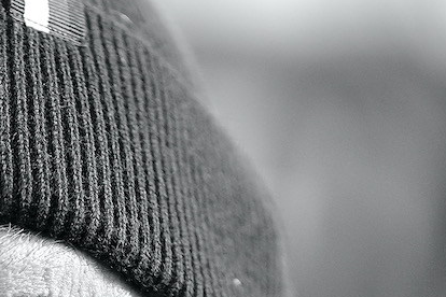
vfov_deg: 3.4
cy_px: 470
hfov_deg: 5.0
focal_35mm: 406
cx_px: -270
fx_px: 5029
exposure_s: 1/2000
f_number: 1.4
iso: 100
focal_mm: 56
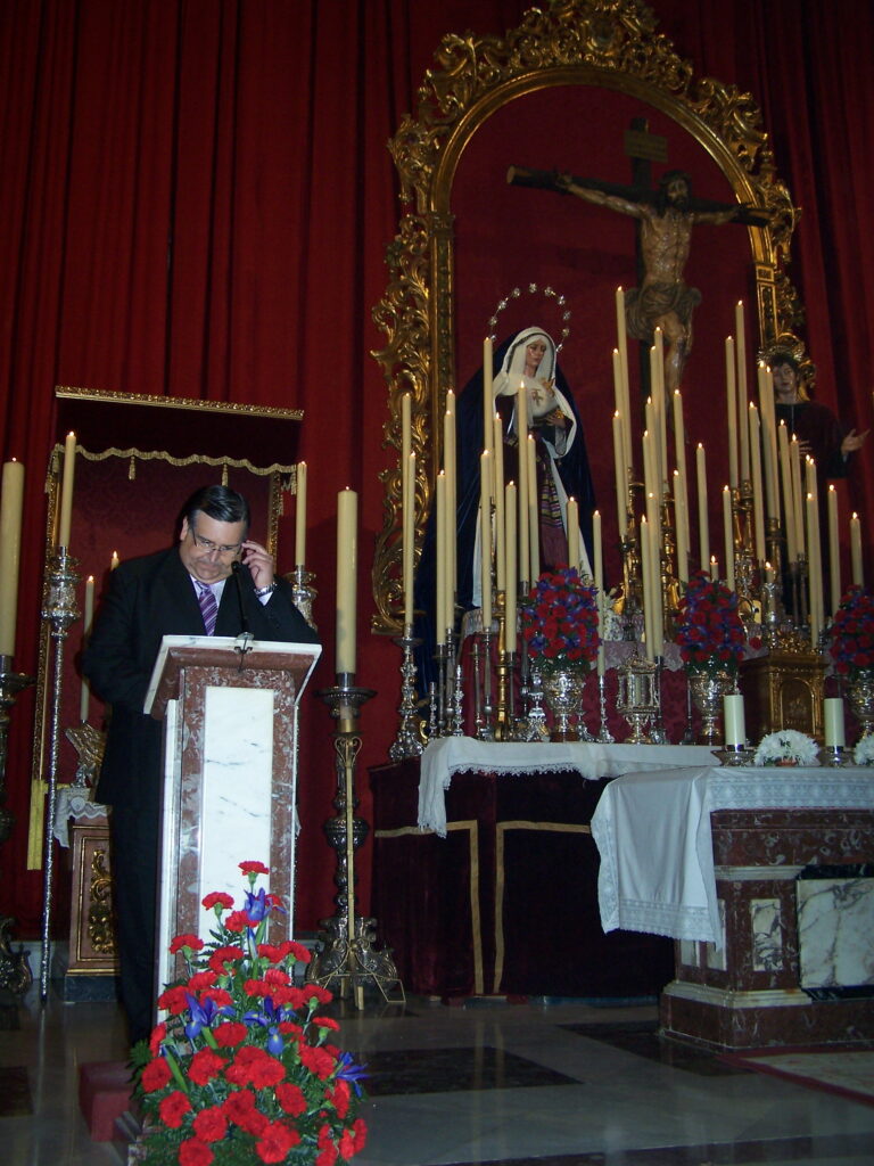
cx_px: 437
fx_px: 1279
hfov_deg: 37.7
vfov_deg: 49.0
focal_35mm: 38
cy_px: 583
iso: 140
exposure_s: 1/60
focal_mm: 6.3
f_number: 2.8
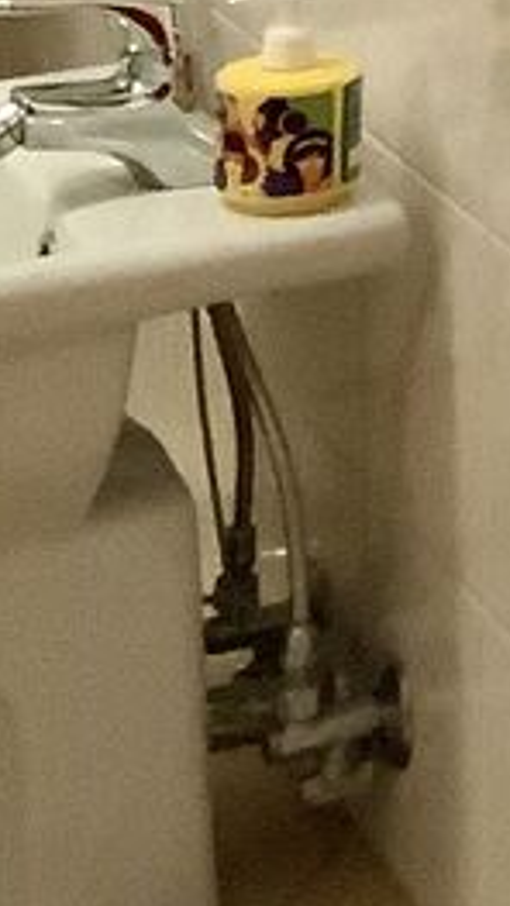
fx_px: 3557
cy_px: -796
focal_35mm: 148
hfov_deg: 7.3
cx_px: 1475
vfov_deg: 13.0
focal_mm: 3.3
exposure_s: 1/33
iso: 400
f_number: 2.4
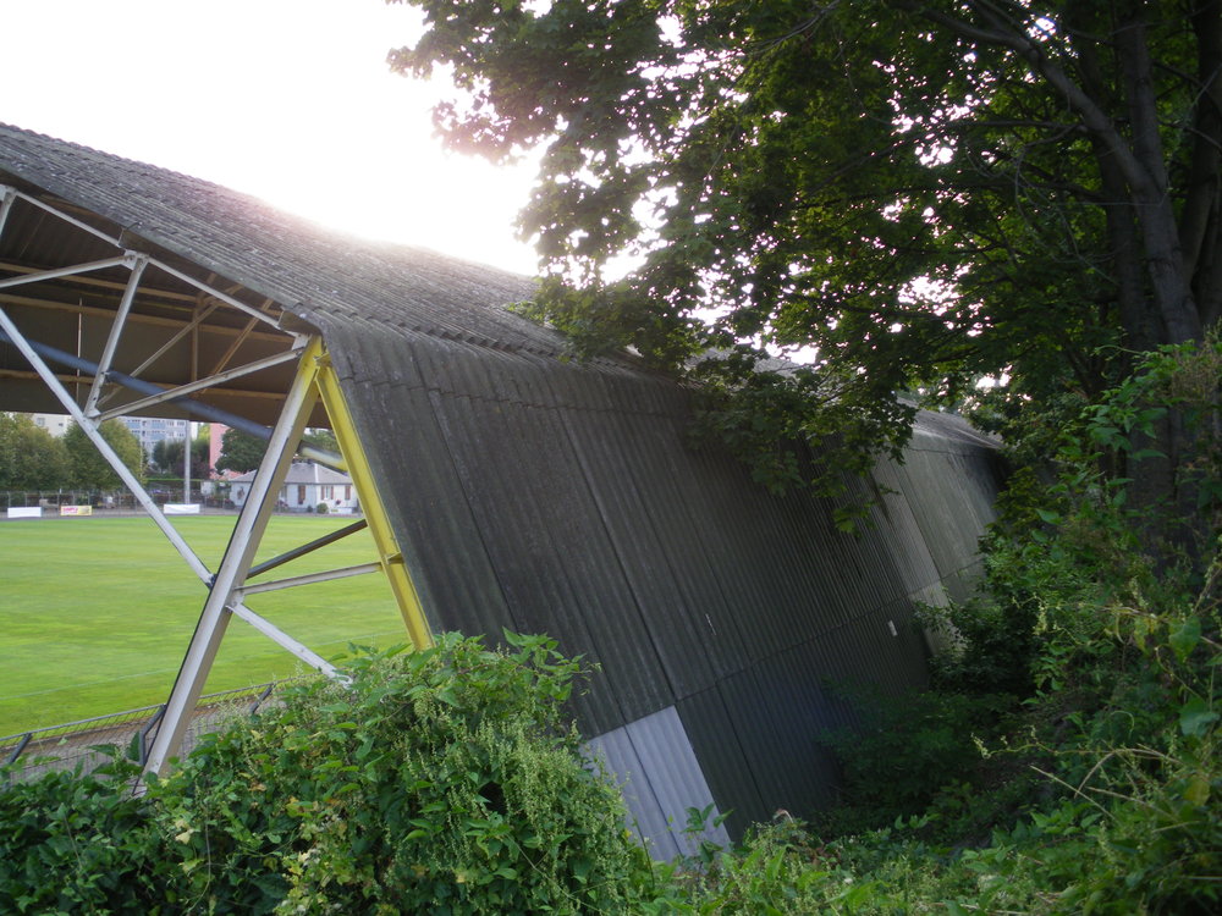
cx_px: 611
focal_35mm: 36
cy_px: 458
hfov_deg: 51.4
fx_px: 1271
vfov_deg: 39.7
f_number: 3.5
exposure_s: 1/50
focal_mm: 6.3
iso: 64
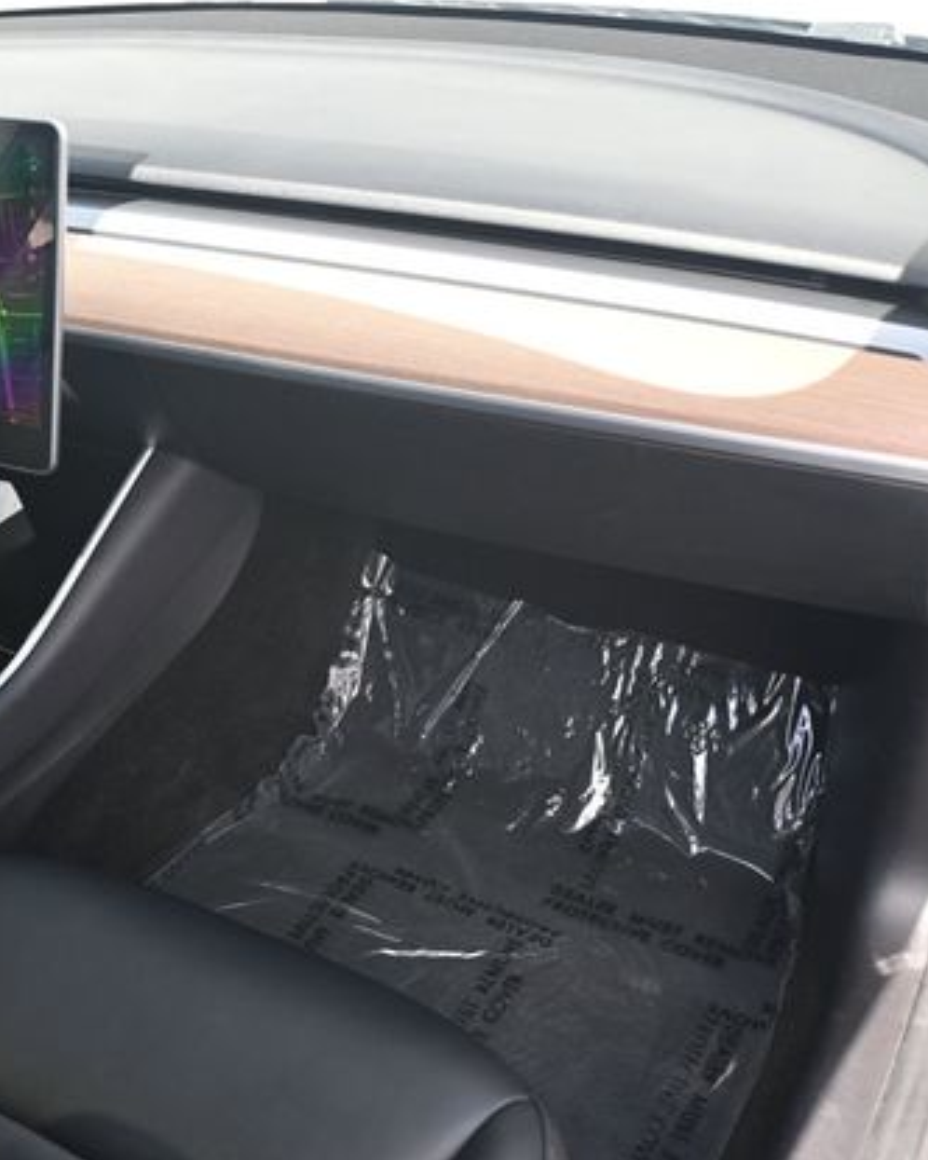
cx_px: 148
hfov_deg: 34.0
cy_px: 573
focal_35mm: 42
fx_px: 1454
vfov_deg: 43.5
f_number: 3.8
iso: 400
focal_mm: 19.5
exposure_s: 1/200
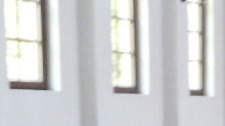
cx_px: 152
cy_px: 249
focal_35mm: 140
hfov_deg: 15.3
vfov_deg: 8.3
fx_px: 835
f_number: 2.8
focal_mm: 4.8
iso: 800
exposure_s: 1/40
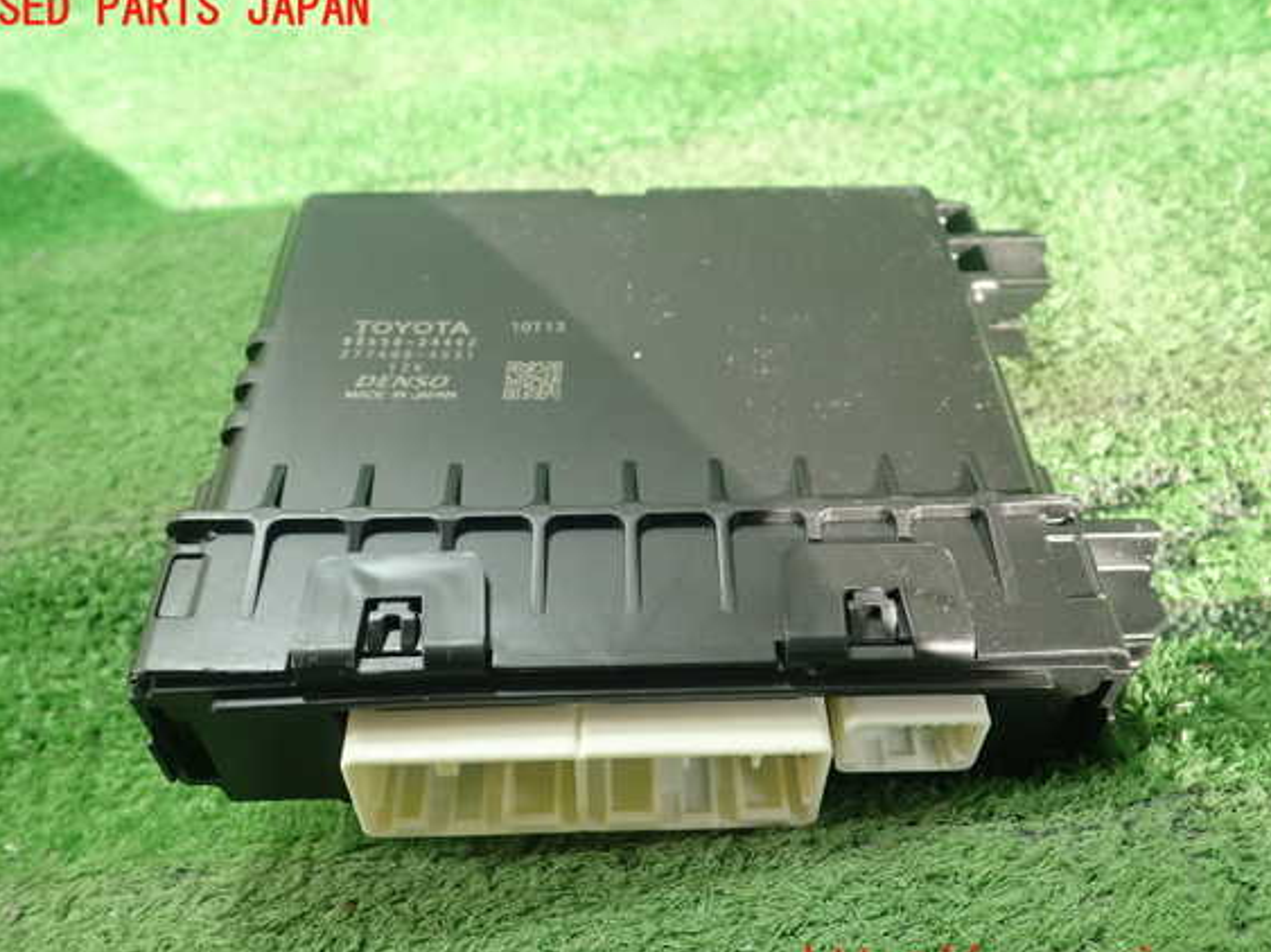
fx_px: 1175
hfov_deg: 56.8
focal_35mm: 32
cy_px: 490
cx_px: 637
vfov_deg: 44.1
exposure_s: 1/125
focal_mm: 5.5
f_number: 2.3
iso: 320
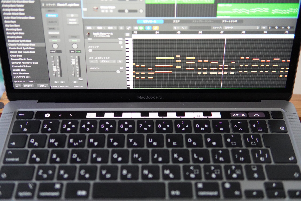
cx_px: 150
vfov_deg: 29.9
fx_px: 376
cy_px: 100
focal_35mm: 45
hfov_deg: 43.6
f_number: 1.8
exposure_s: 1/250
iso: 3200
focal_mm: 30
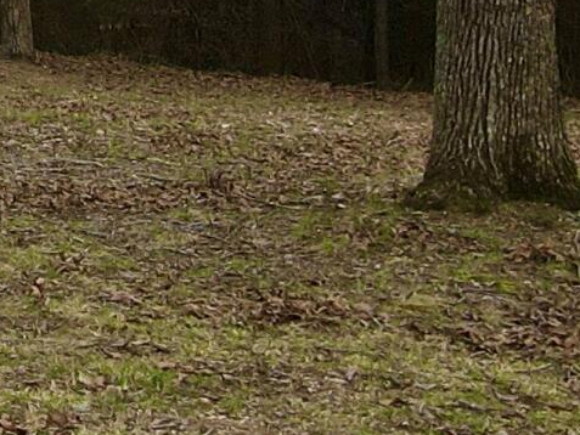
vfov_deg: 8.5
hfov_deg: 10.1
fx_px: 2531
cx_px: -1083
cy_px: -768
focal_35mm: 151
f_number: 2.8
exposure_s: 1/160
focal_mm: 4.5
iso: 100
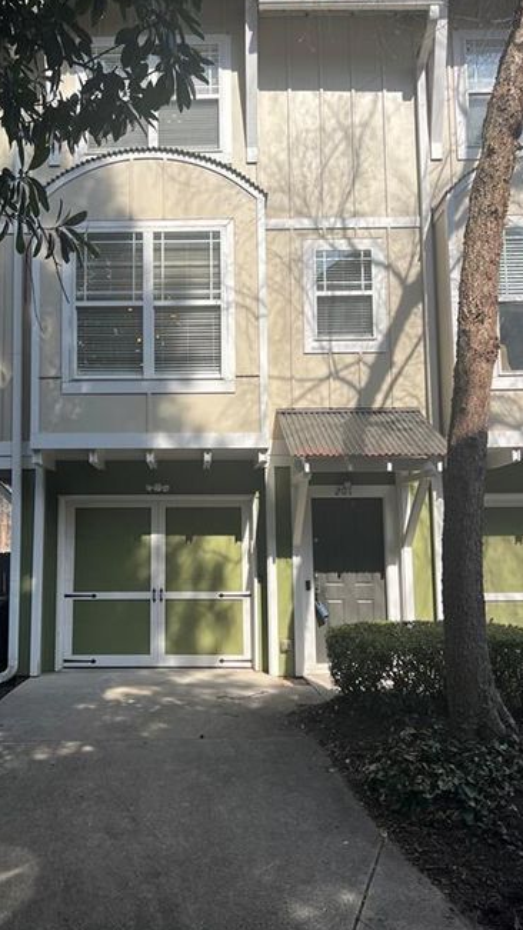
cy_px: 462
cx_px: 194
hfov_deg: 39.9
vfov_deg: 66.1
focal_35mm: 29
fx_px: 715
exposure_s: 1/3356
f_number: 1.5
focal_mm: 5.7
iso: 50
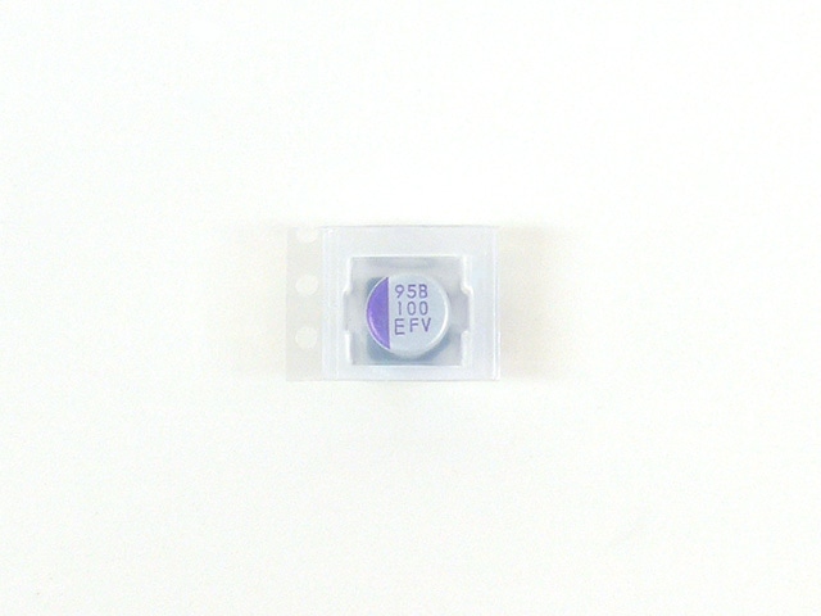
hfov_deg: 63.4
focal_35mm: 28
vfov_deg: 49.7
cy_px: 308
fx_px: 664
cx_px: 410
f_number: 2.8
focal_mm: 6
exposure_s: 1/320
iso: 80
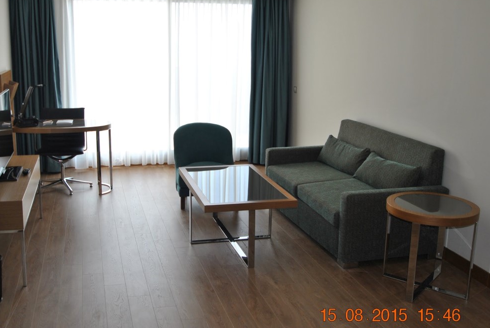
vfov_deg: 32.0
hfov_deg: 46.3
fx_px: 572
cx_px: 229
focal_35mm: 42
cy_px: 153
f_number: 4.5
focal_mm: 24
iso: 180
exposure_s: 1/125
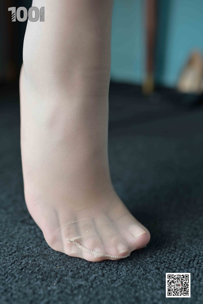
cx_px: 102
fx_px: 296
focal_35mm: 35
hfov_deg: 37.9
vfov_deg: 54.4
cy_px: 152
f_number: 2.8
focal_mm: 35
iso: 640
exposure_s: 1/160
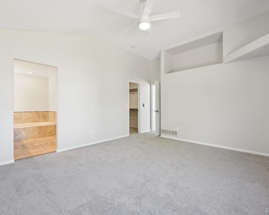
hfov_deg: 93.1
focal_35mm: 16
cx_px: 136
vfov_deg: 80.4
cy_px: 106
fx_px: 127
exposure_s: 1/10
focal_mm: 14
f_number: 8
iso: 400
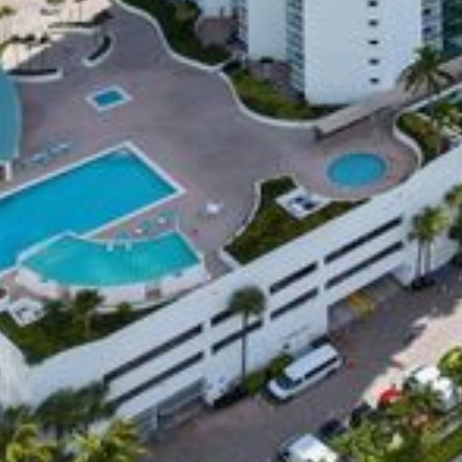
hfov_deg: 22.4
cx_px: 531
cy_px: -13
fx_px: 1087
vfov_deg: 22.9
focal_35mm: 72
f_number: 2.8
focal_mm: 12.29
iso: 120
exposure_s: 1/1600
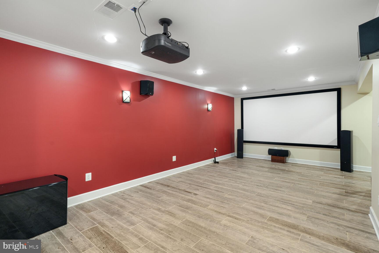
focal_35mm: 18
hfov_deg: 91.6
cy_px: 126
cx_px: 190
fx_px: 184
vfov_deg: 68.9
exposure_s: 1/2.5
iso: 200
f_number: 8
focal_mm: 17.5
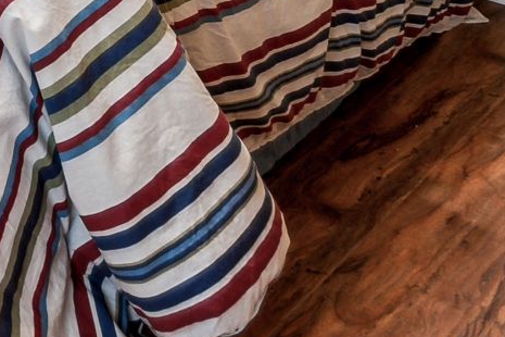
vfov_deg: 12.0
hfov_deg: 16.7
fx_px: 1206
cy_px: -533
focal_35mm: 86
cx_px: -544
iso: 250
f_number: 9
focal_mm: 16
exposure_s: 1/6
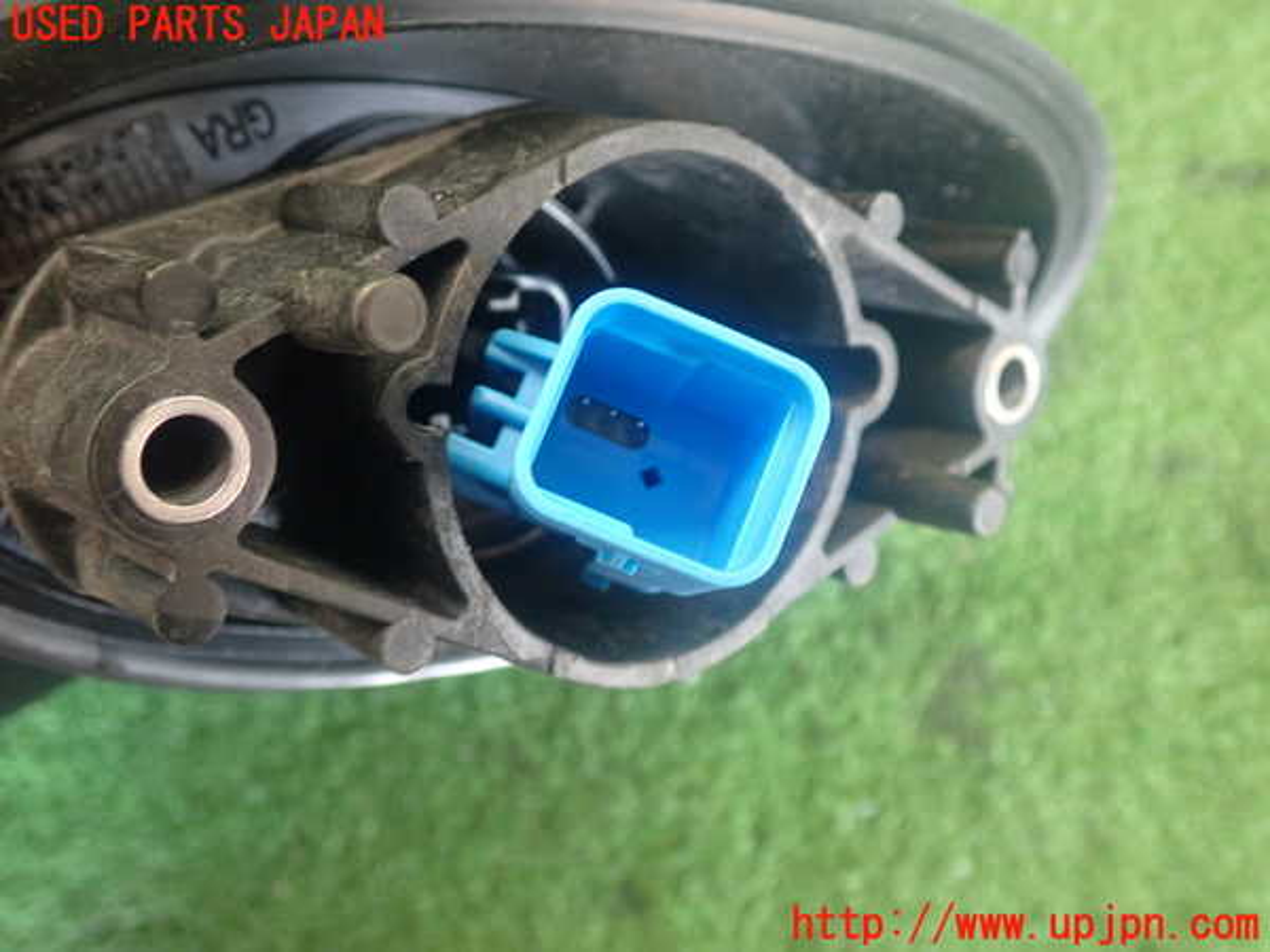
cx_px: 635
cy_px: 476
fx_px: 1321
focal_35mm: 36
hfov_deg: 51.4
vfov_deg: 39.7
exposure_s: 1/40
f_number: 2.5
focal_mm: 6.37
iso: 400
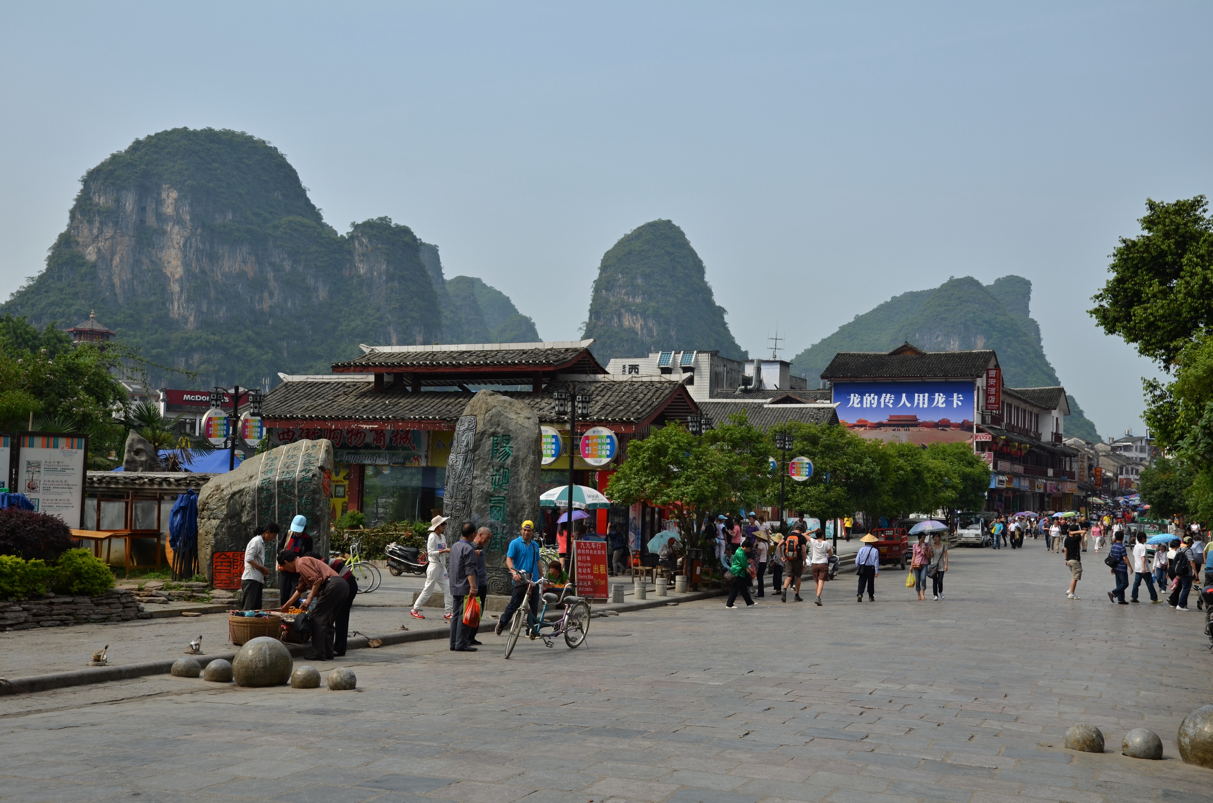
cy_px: 402
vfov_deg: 34.1
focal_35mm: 39
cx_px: 606
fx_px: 1311
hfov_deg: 49.6
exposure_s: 1/400
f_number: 7.1
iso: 100
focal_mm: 26
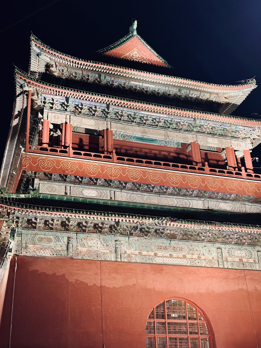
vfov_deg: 39.7
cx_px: 130
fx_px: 483
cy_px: 174
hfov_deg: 30.3
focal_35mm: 48
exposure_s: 1/35
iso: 500
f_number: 1.8
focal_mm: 6.9
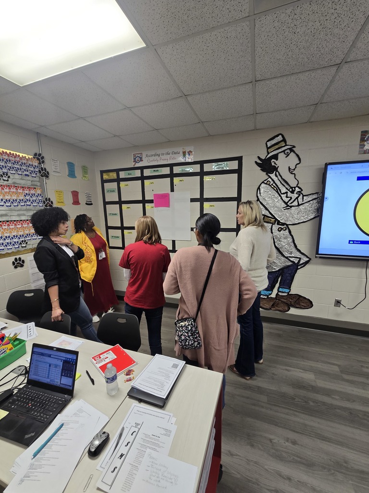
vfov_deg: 106.2
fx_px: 185
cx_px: 184
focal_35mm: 13
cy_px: 246
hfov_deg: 89.9
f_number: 2.2
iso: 125
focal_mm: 2.2
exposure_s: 1/60
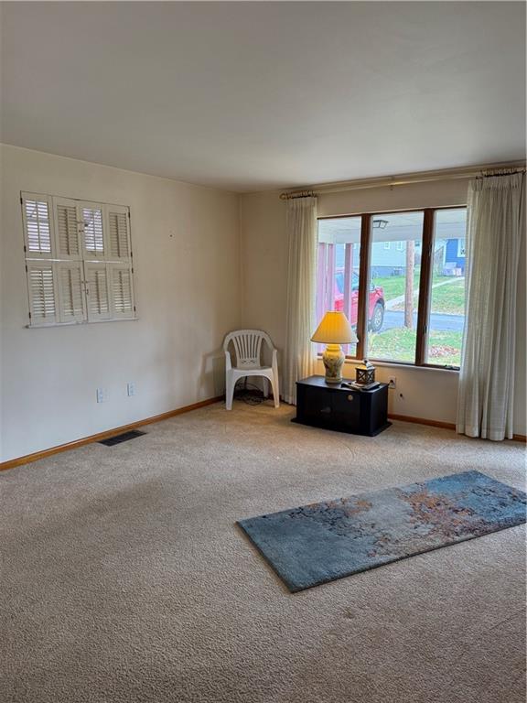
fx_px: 487
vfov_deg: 71.6
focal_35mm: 24
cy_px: 352
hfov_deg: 56.8
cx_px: 264
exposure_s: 1/232
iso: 200
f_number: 1.78
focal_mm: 6.76
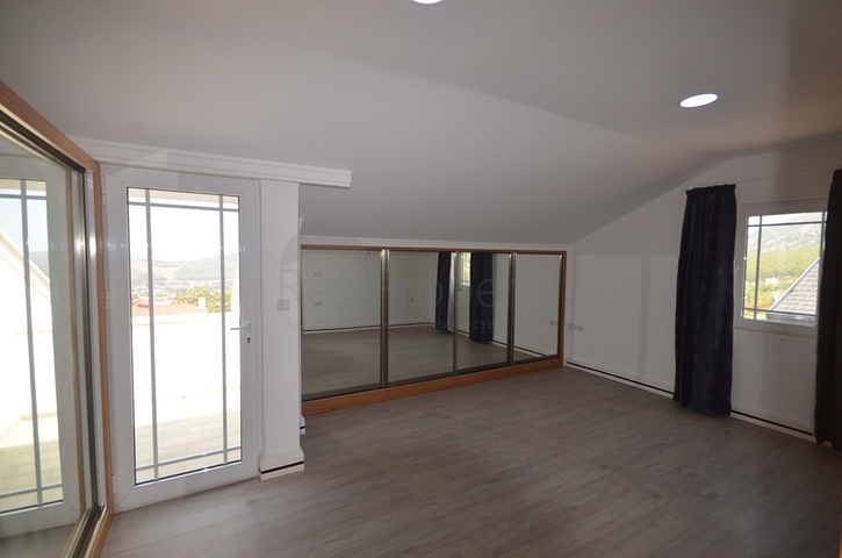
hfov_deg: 95.1
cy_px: 279
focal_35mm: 16
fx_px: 385
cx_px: 421
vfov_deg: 71.8
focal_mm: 11
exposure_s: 1/200
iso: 400
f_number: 7.1
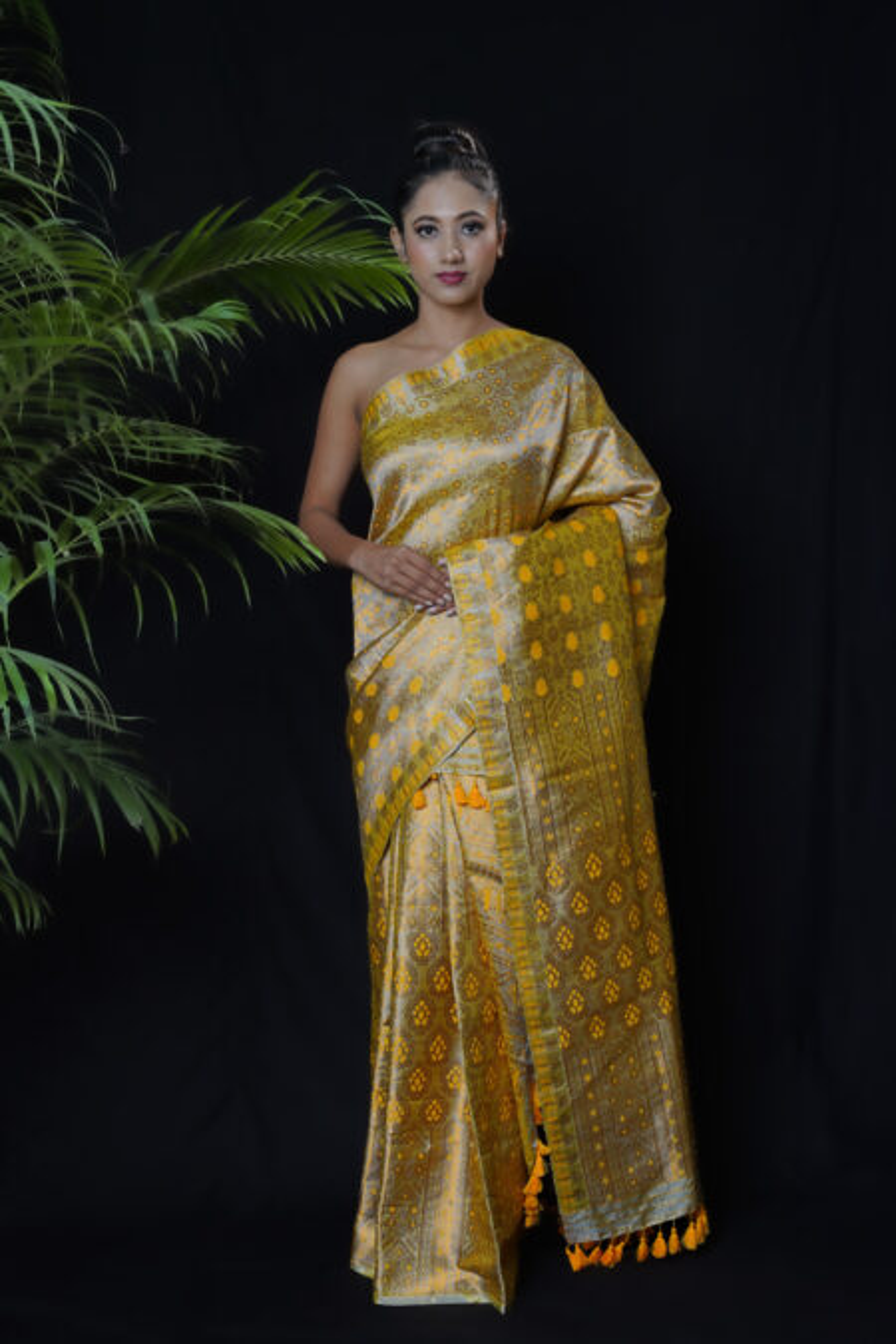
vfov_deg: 45.6
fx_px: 1598
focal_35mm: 43
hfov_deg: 31.3
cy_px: 672
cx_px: 448
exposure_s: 1/160
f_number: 6.3
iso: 250
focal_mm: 42.8
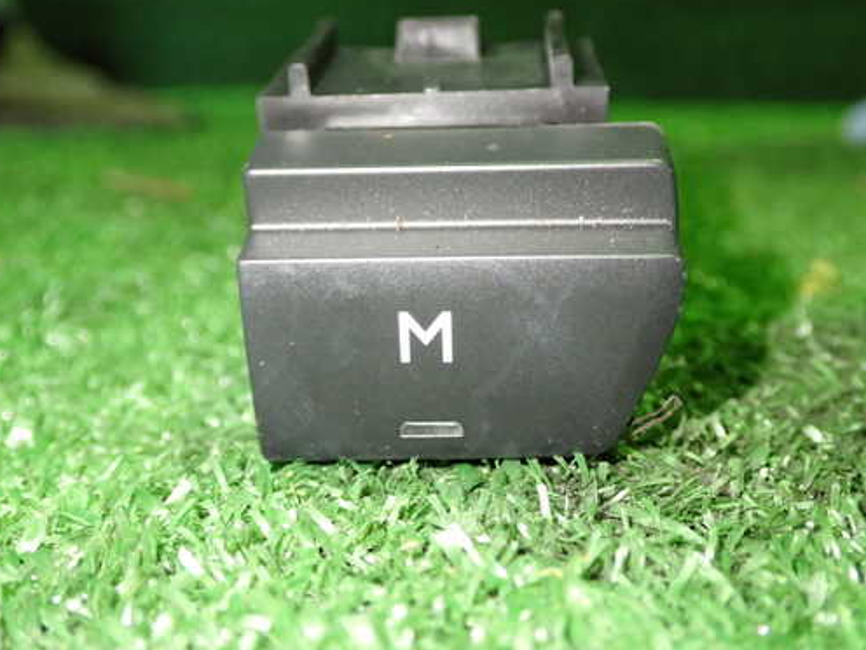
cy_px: 344
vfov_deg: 31.5
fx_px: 1151
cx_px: 471
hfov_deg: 41.2
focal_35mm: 46
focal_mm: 6.83
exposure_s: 1/40
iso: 800
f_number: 2.7
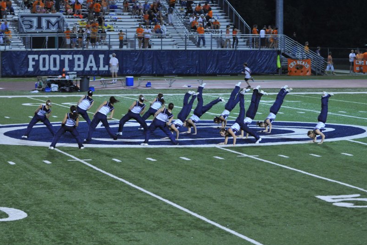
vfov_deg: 10.6
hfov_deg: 15.8
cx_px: 182
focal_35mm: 130
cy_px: 122
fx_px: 1325
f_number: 2.8
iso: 1600
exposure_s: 1/200
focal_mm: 86
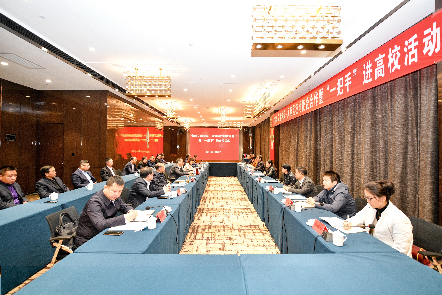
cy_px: 148
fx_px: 196
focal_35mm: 16
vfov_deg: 73.7
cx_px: 221
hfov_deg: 96.7
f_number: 4
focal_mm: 16
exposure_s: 1/80
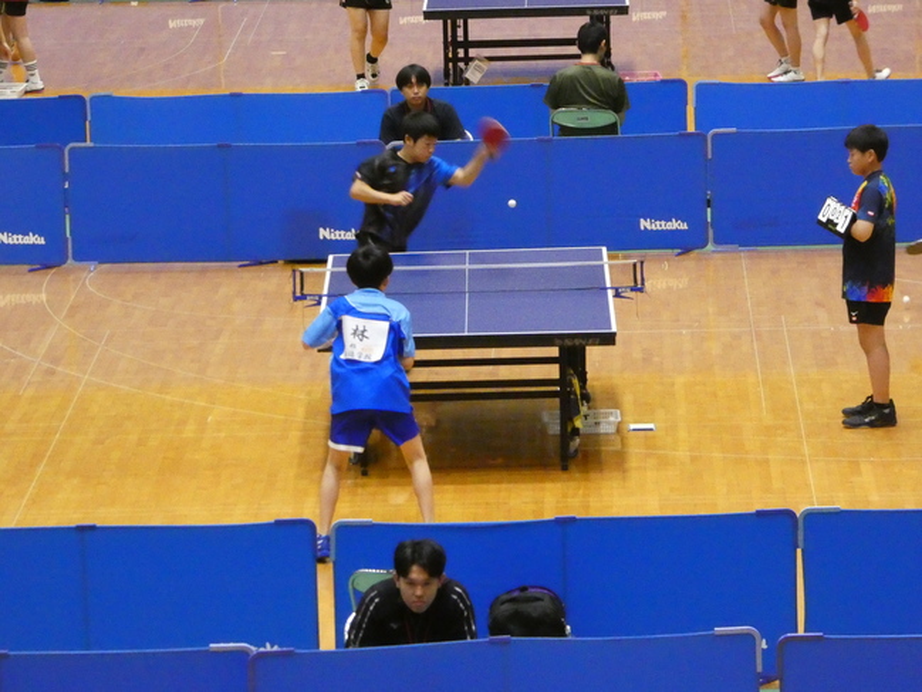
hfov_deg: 8.6
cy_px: 346
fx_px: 6101
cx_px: 461
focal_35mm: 229
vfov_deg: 6.5
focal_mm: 41.1
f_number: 5.5
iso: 3200
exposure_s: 1/100
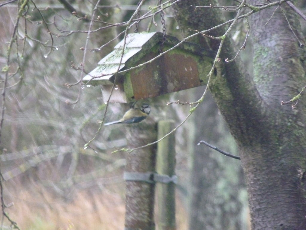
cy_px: 115
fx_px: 4296
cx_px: 153
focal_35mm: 486
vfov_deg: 3.1
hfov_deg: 4.1
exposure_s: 1/15
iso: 1250
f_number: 4.4
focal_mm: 86.4
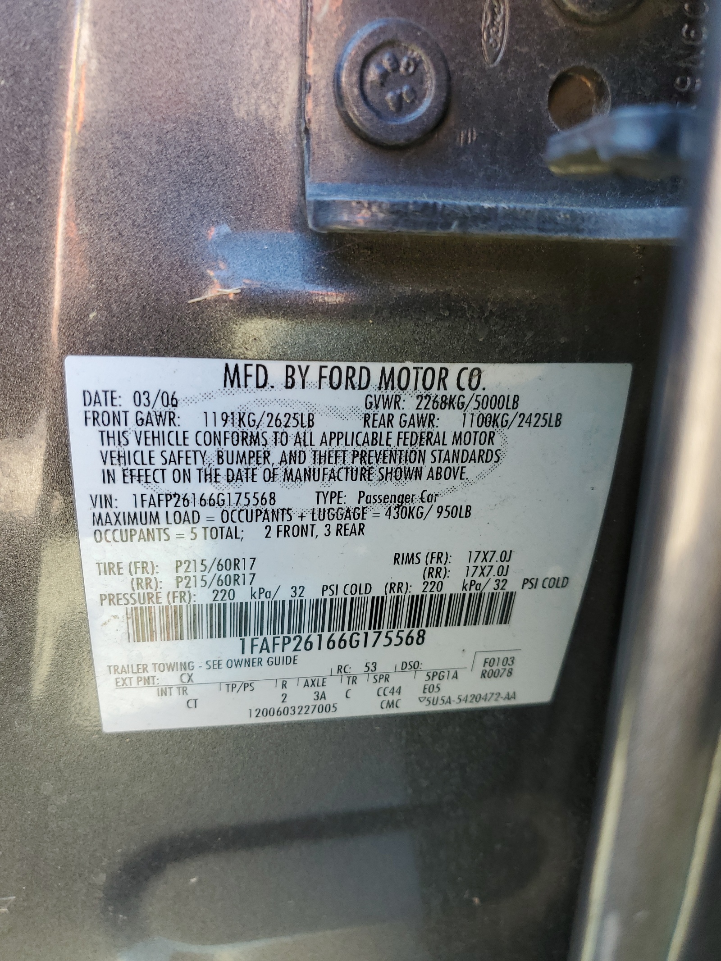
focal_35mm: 26
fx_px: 722
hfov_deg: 53.1
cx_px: 360
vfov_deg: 67.3
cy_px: 480
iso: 50
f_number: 1.5
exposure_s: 1/147
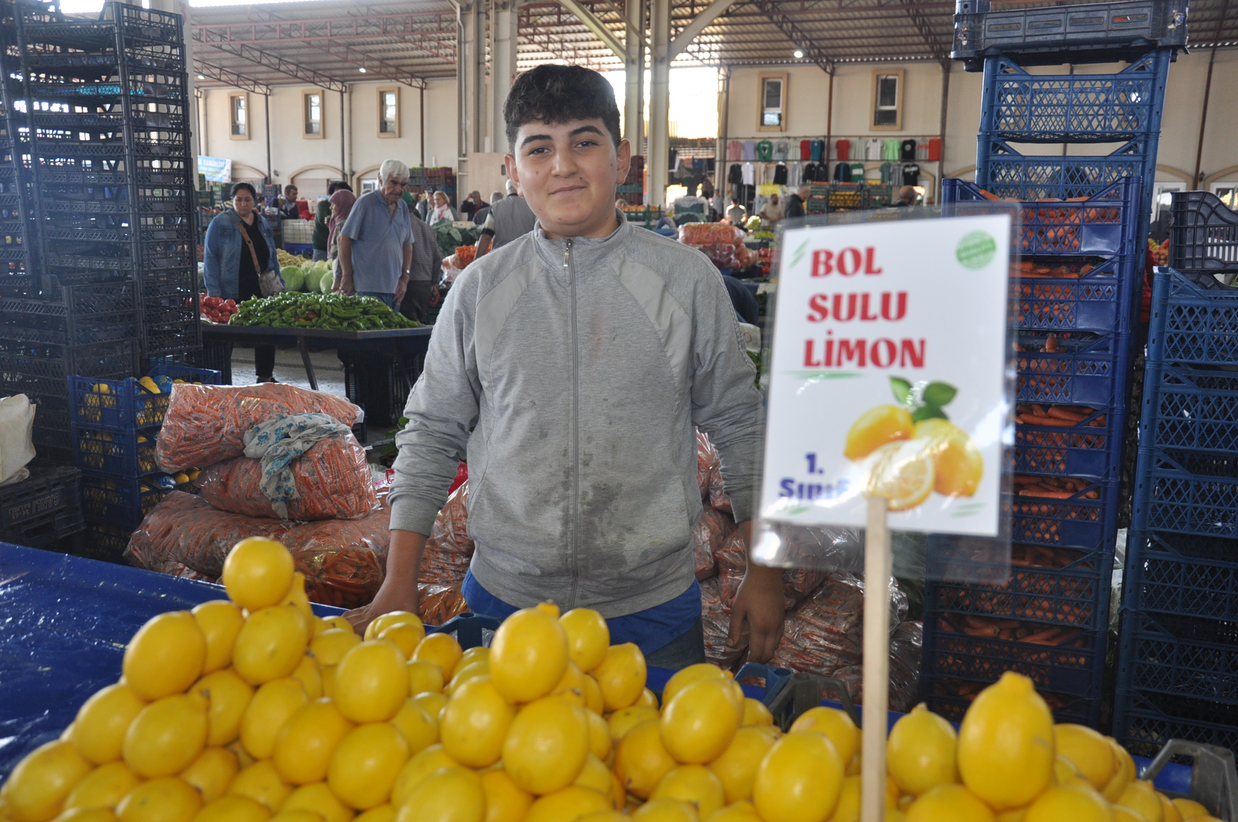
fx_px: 1133
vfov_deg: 39.9
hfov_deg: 57.3
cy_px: 411
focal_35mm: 33
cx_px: 619
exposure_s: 1/125
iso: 400
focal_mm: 22
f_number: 3.8
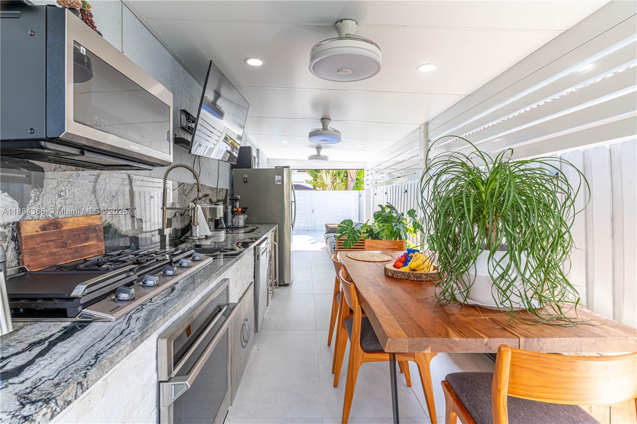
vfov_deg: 70.4
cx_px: 318
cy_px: 212
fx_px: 301
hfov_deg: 93.3
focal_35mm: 17
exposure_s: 1/160
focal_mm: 17
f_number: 9
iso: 100
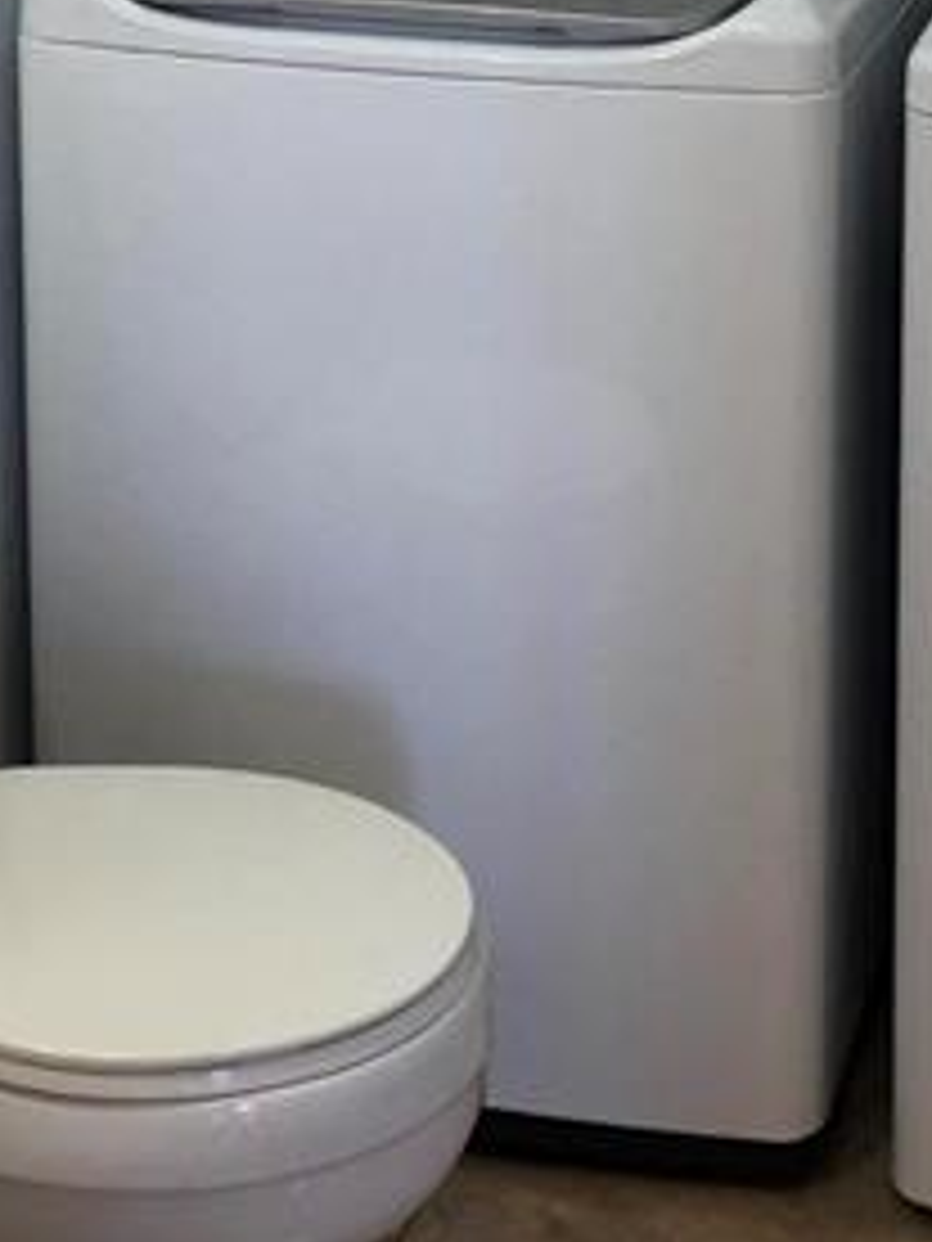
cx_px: 536
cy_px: -216
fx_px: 2800
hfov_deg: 18.9
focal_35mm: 78
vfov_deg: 23.1
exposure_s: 1/30
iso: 25
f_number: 1.8
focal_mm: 3.99
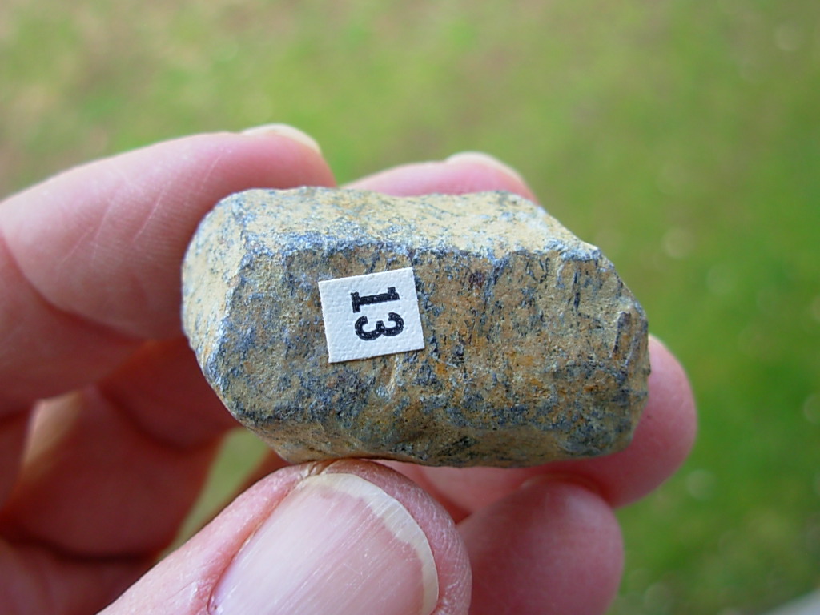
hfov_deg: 49.0
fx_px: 900
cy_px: 308
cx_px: 410
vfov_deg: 37.7
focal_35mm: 38
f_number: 2.9
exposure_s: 1/121
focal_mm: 6.3
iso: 50
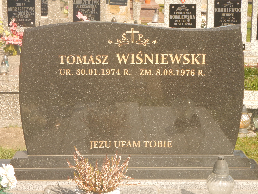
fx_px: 499
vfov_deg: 21.9
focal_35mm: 67
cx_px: 129
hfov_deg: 29.0
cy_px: 97
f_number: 4.5
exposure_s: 1/400
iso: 125
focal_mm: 12
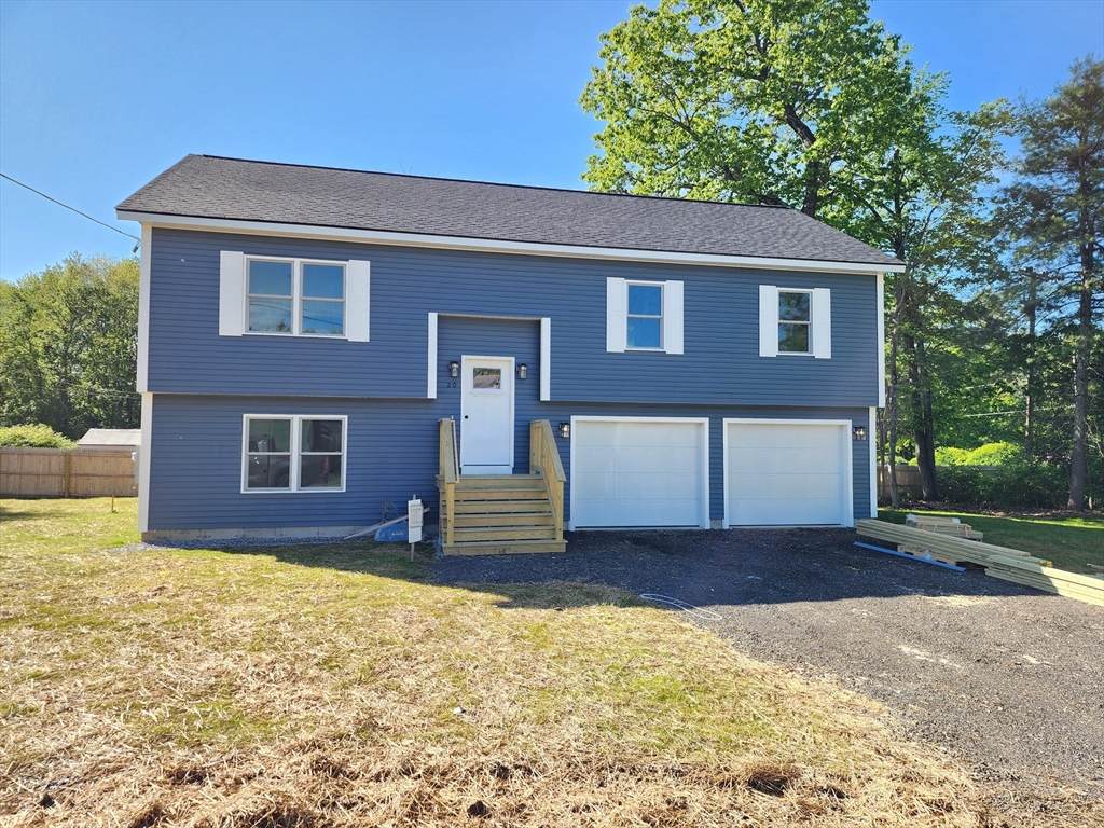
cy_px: 414
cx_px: 552
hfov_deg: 73.9
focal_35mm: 23
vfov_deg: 58.9
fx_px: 734
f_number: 1.8
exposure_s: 1/272
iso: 12
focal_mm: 6.4
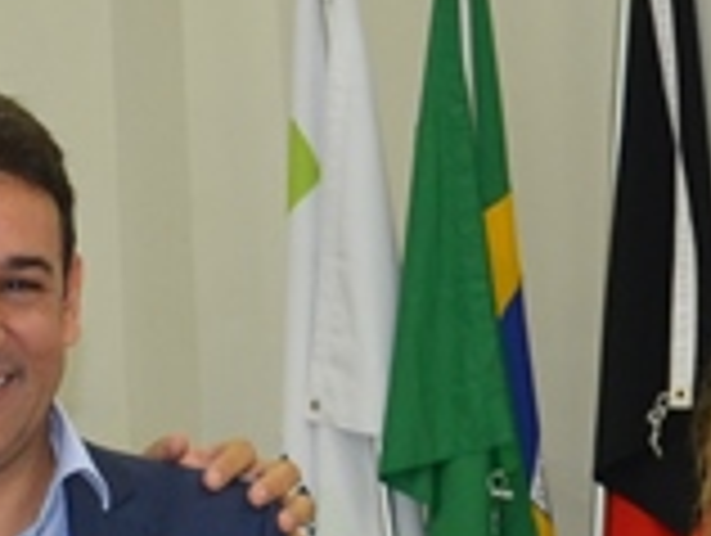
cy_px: 905
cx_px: 90
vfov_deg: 7.1
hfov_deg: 9.6
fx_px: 4217
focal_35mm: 205
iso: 640
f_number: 3.8
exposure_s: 1/60
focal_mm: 22
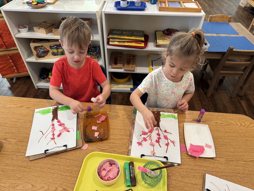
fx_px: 176
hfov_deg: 71.6
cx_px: 127
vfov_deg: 56.8
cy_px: 96
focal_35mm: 24
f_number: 1.78
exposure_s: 1/60
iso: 320
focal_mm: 6.76
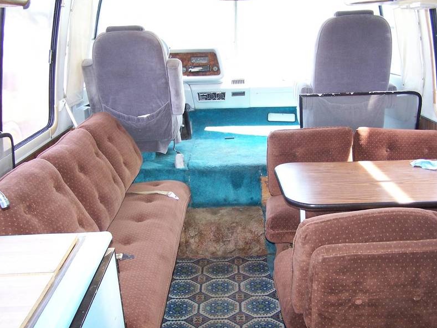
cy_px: 165
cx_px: 220
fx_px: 492
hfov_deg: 47.9
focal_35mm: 39
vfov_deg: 36.8
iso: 140
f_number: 2.8
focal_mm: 6.3
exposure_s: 1/60
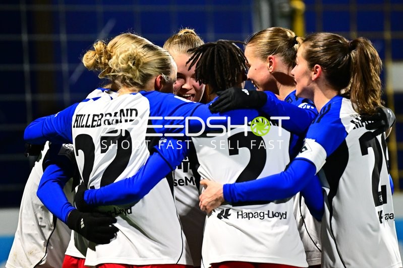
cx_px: 202
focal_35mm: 450
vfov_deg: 3.1
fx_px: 5035
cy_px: 134
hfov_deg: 4.6
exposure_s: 1/1250
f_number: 2.8
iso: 4500
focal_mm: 300
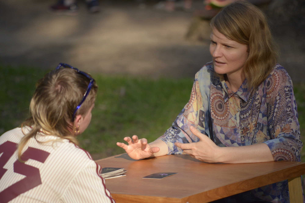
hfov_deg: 9.8
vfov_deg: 6.5
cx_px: 152
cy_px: 102
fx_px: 1780
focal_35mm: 210
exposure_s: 1/1250
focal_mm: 210
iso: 1250
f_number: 5.6
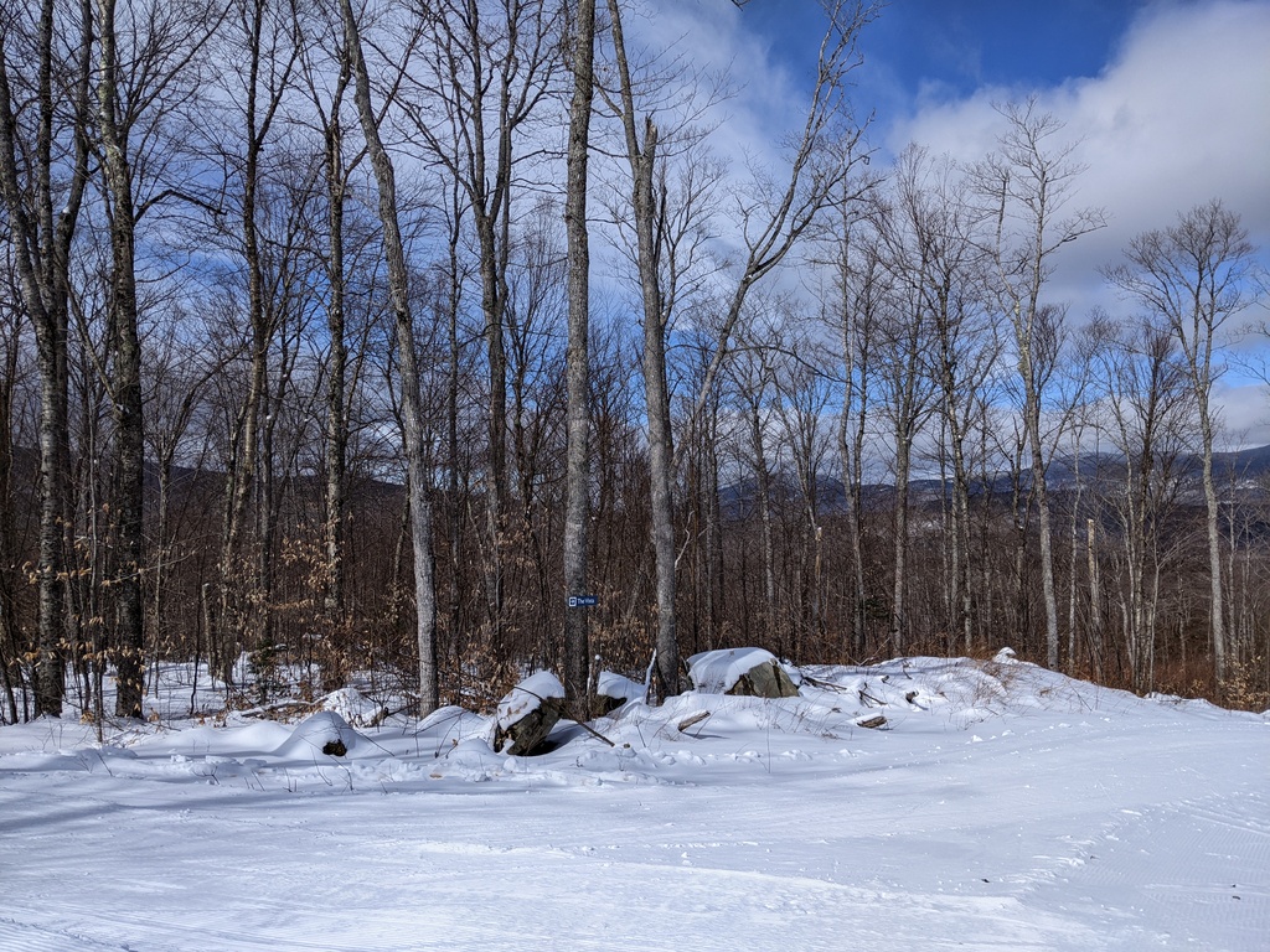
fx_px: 991
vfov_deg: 51.4
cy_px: 476
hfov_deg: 65.3
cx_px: 635
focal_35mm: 27
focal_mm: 4.44
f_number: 1.8
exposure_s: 1/5882
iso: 61
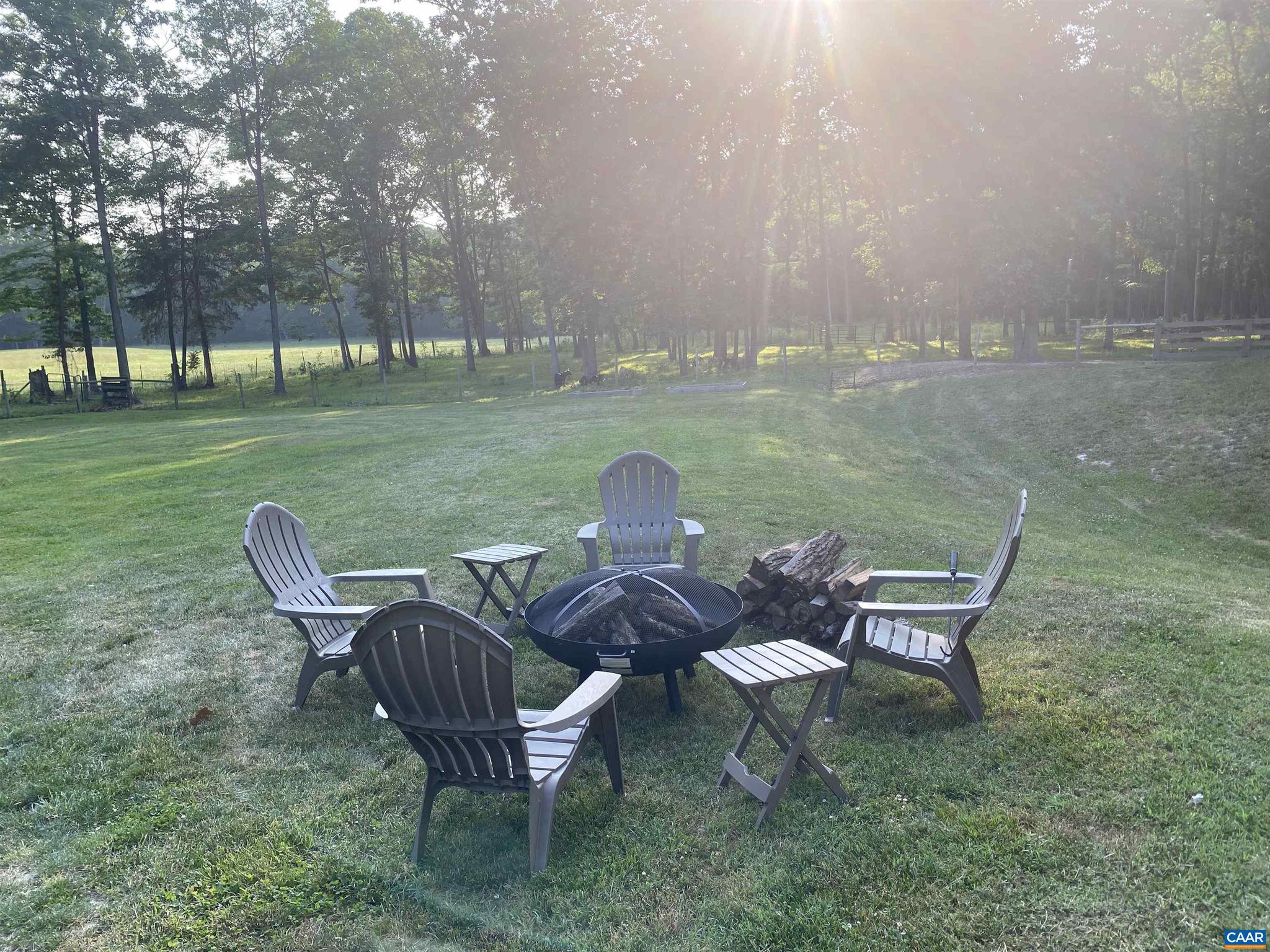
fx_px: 954
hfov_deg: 67.3
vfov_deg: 53.1
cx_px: 635
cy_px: 476
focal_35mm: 26
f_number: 1.8
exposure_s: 1/436
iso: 32
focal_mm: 4.25
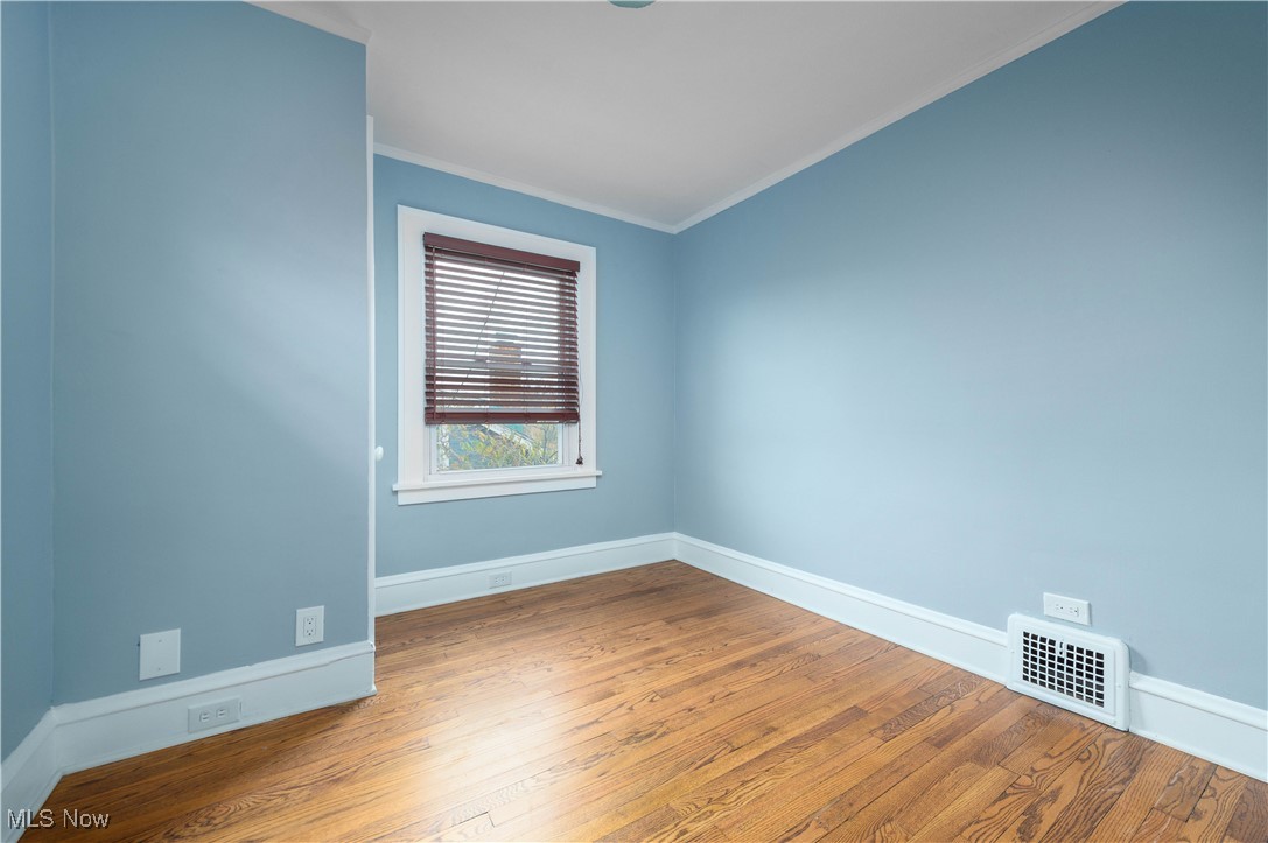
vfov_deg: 81.1
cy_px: 422
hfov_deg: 104.3
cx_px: 634
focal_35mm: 14
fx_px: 493
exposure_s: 1/60
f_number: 8
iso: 200
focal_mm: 14
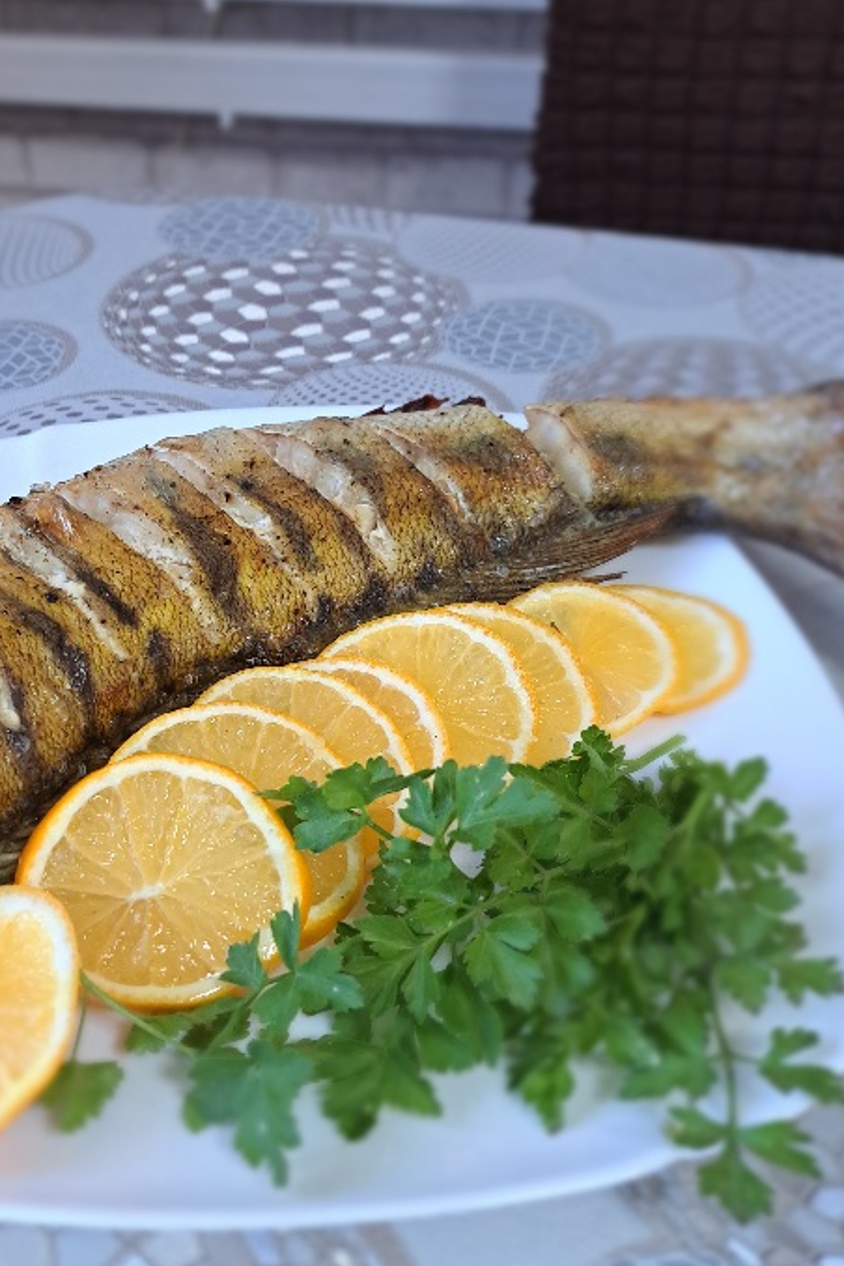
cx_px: 249
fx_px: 1196
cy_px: 640
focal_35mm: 34
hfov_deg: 38.2
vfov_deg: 55.8
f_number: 1.8
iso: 160
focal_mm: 5.23
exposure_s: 1/50
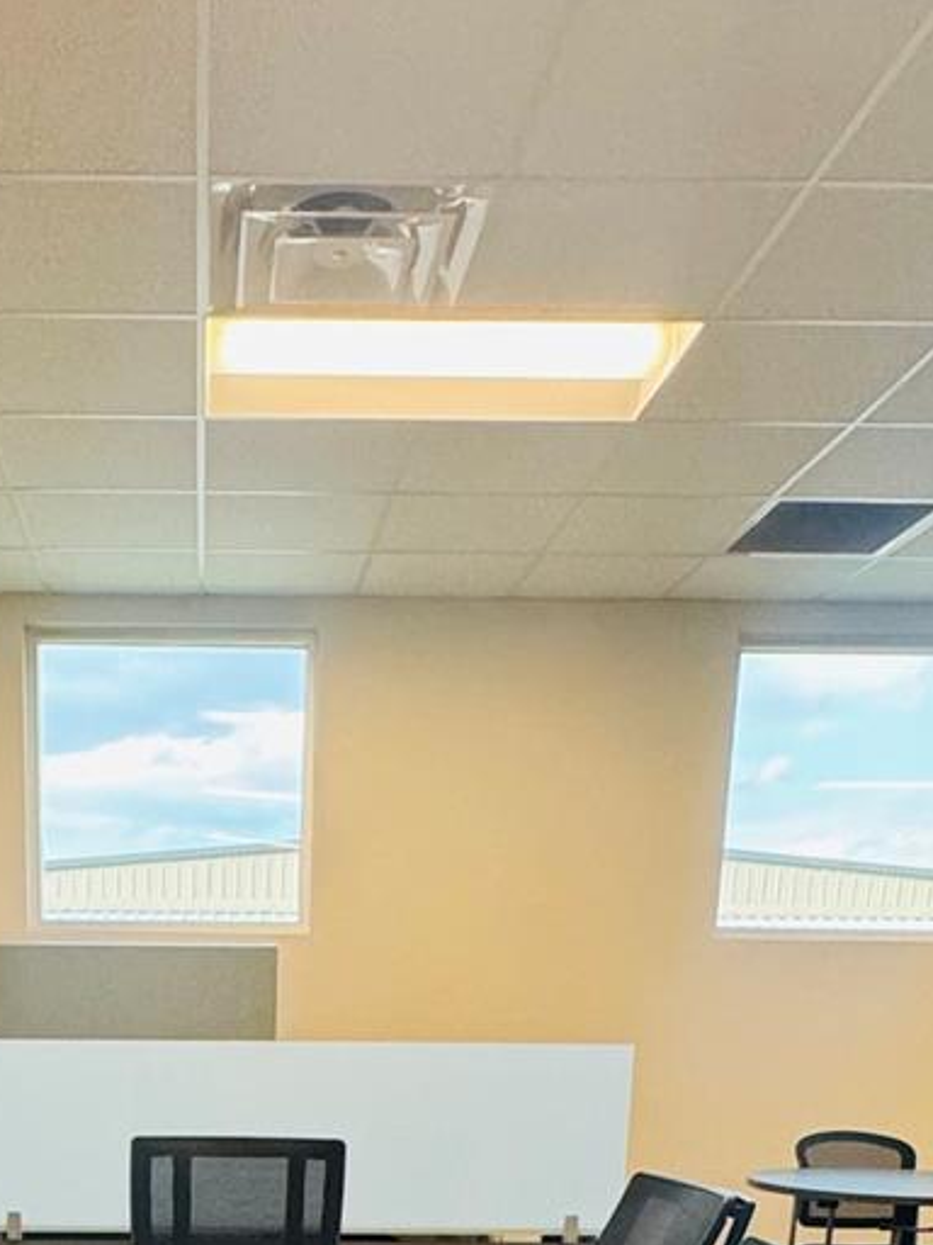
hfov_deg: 33.4
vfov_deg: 36.7
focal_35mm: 42
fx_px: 1509
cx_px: 197
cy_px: 1413
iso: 320
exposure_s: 1/120
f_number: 2.2
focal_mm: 2.22
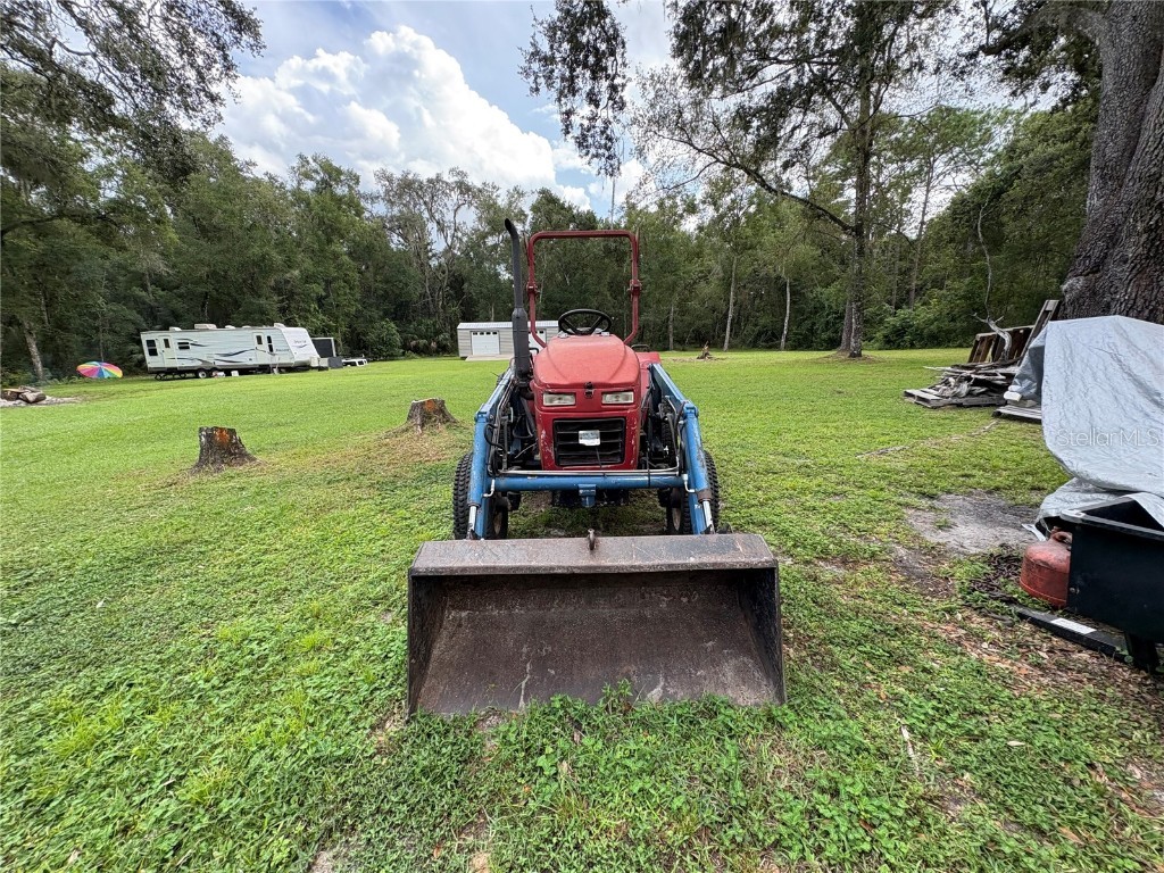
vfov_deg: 85.7
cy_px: 436
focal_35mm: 14
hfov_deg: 102.1
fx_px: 471
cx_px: 582
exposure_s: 1/137
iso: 40
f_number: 2.2
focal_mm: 2.22
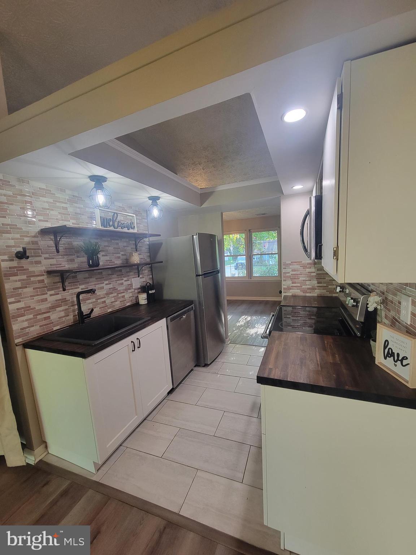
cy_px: 278
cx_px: 208
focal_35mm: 13
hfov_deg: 89.9
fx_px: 208
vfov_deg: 106.2
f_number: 2.2
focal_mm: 2.2
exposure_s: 1/60
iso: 200
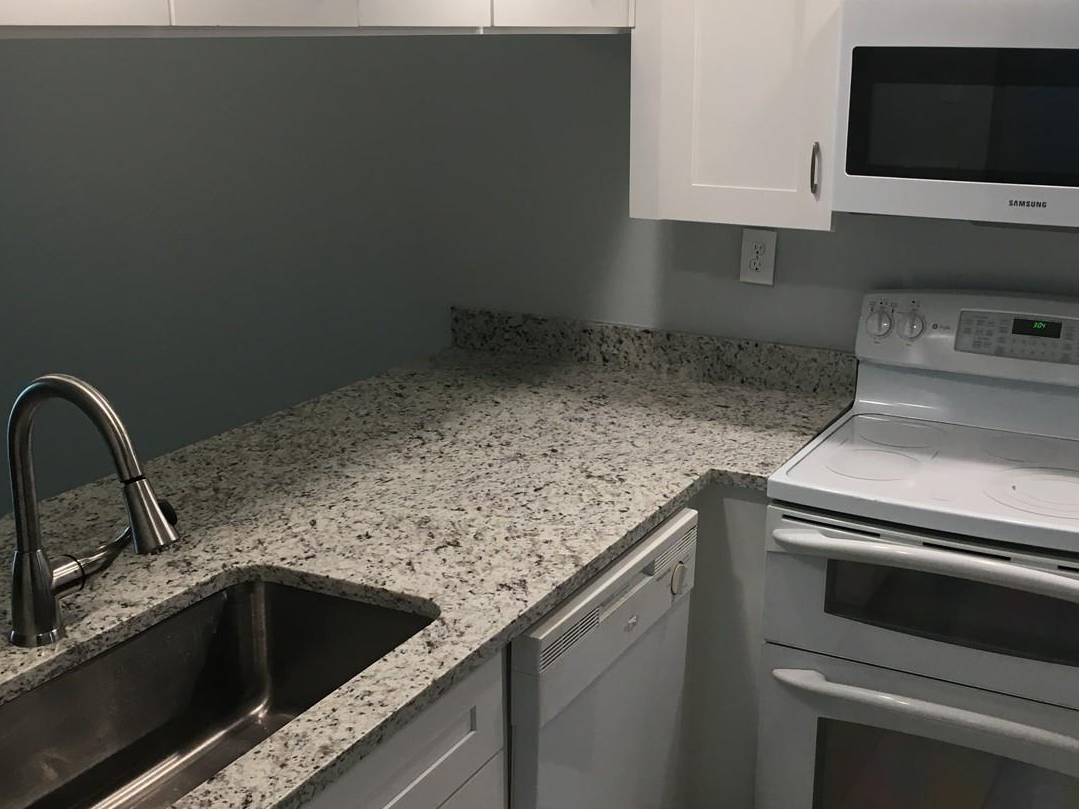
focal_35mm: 43
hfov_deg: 43.7
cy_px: 425
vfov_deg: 33.6
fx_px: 1340
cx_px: 628
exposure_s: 1/30
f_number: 2.2
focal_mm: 4.15
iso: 25
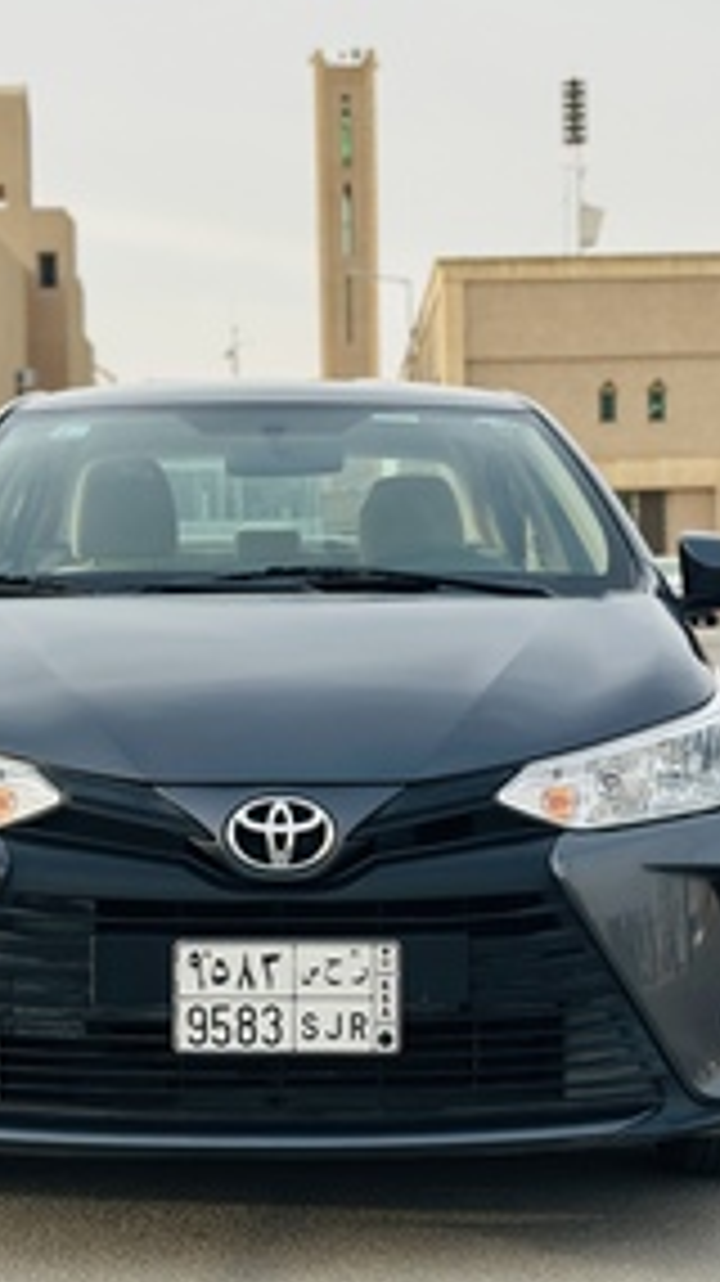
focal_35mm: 84
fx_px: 2855
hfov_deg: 14.4
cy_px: 623
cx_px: 254
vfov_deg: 25.3
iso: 80
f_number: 1.78
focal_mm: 6.86
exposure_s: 1/1541
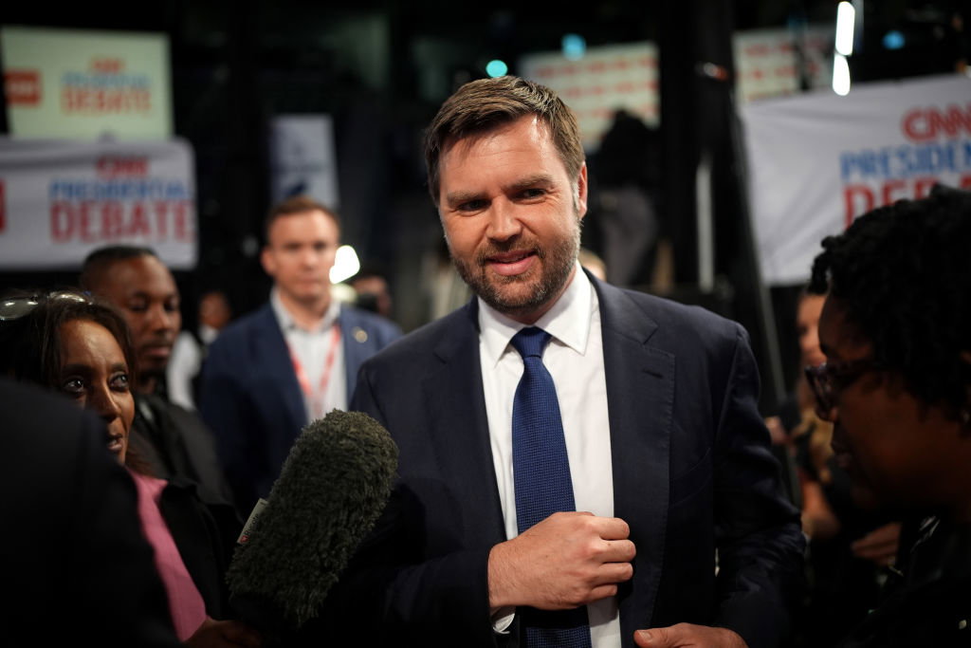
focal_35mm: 35
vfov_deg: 37.9
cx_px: 486
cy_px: 324
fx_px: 944
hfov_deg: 54.4
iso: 1600
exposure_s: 1/640
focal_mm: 35
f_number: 1.4
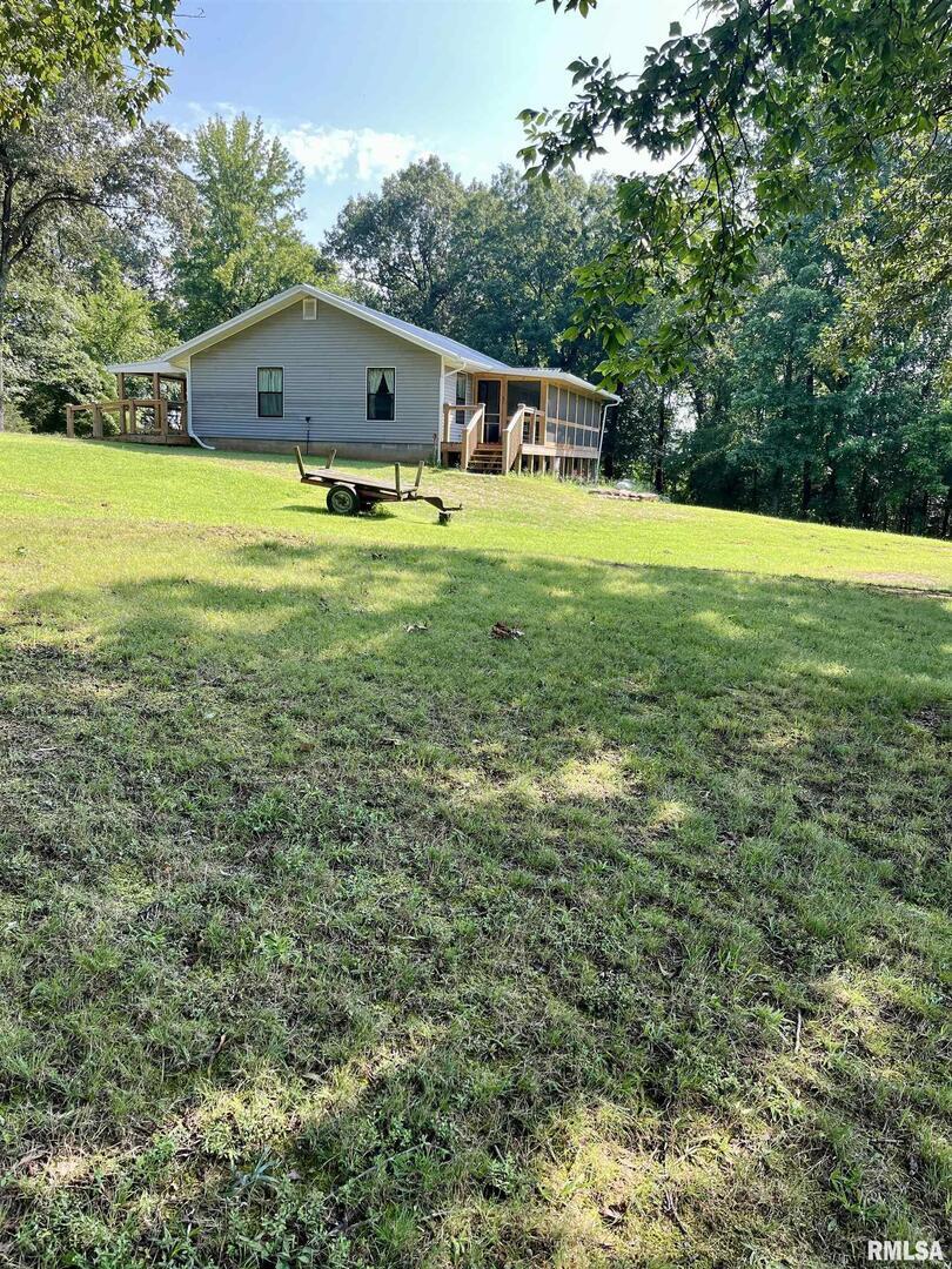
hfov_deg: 53.1
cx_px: 476
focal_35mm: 26
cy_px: 634
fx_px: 953
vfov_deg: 67.3
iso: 50
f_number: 1.6
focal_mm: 5.1
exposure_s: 1/618
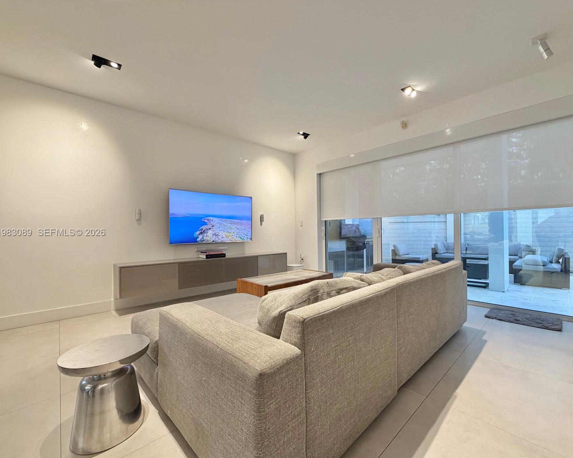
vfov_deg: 84.0
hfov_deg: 96.8
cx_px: 297
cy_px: 233
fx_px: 254
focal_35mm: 15
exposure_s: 1/120
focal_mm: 2.22
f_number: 2.2
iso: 200
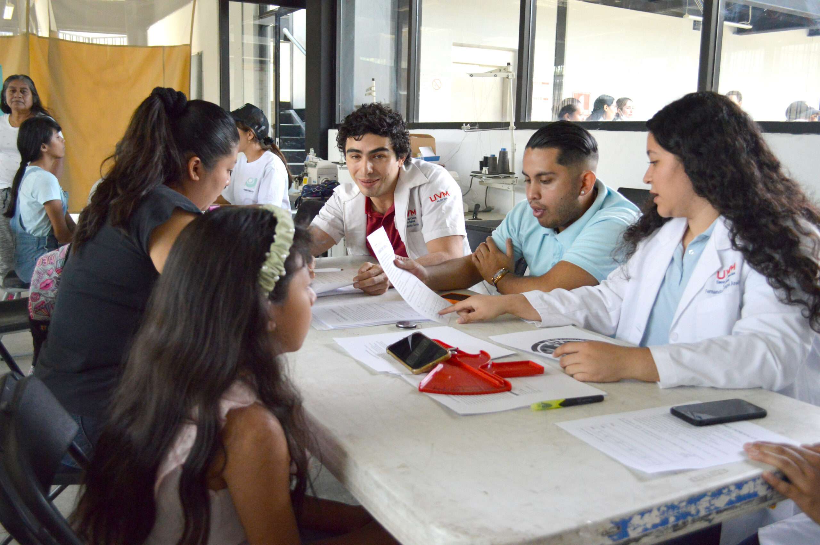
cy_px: 272
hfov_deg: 57.3
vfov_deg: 39.9
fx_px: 751
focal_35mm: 33
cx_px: 410
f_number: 3.8
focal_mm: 22
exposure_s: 1/500
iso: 2000
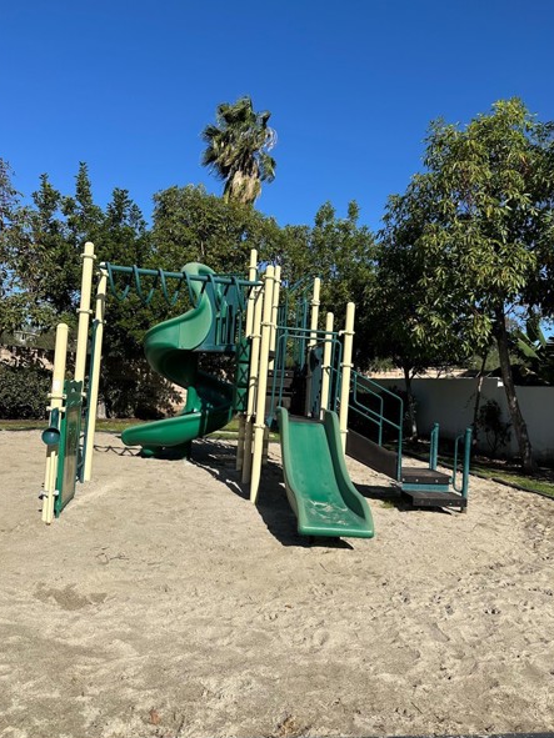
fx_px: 555
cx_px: 286
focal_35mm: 26
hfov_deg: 53.0
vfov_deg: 67.3
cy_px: 370
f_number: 1.78
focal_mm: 6.86
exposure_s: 1/5263
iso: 80
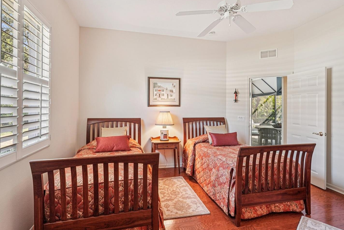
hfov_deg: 90.0
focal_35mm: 18
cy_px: 103
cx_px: 170
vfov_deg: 67.2
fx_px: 172
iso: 400
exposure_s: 1/10
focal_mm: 16
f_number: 8
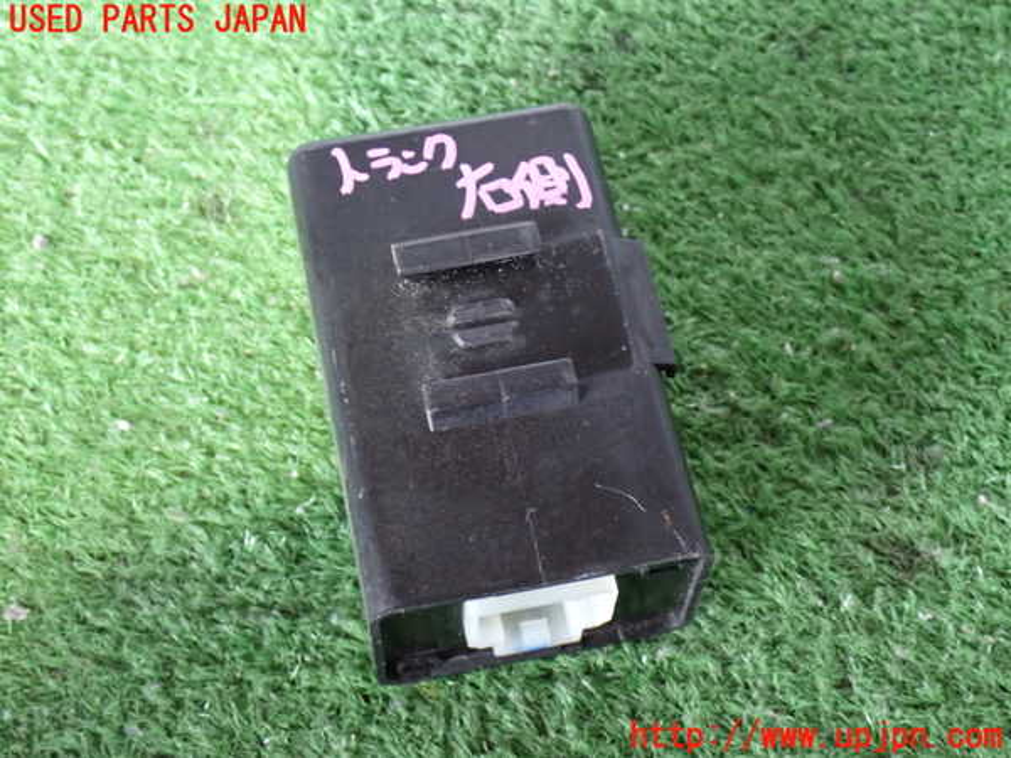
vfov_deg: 25.2
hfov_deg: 33.2
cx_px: 506
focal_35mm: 58
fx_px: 1694
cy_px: 379
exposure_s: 1/15
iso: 1000
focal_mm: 10.35
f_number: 3.5
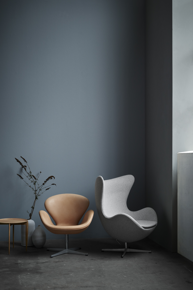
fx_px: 402
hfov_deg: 27.0
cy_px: 145
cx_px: 96
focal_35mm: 50
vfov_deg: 39.6
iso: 400
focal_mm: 50
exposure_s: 1/5
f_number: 10
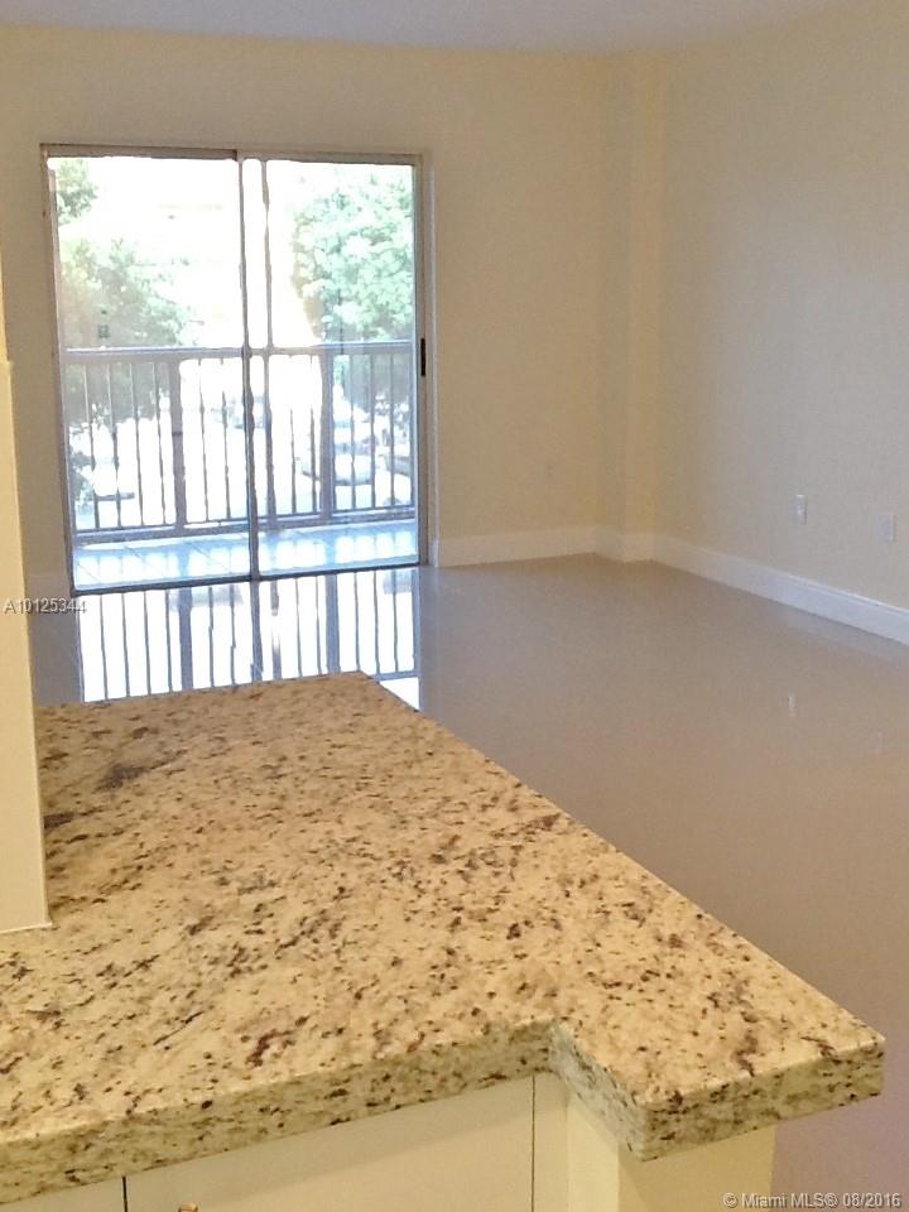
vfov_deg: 42.9
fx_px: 1541
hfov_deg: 32.9
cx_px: 454
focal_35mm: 44
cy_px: 606
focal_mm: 2.03
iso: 64
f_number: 2.4
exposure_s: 1/30
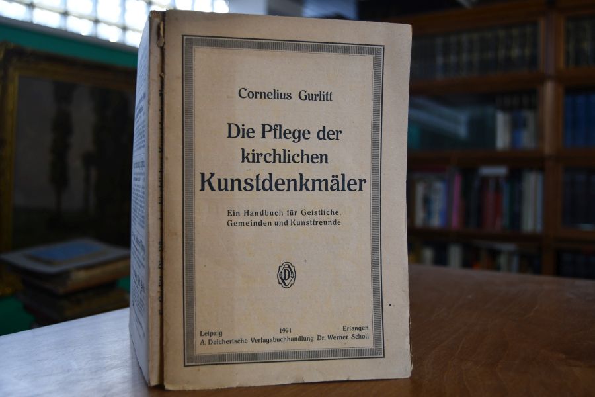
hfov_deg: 55.8
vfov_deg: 38.9
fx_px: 562
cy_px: 198
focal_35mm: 34
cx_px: 298
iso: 800
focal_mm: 23
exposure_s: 1/250
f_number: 3.8
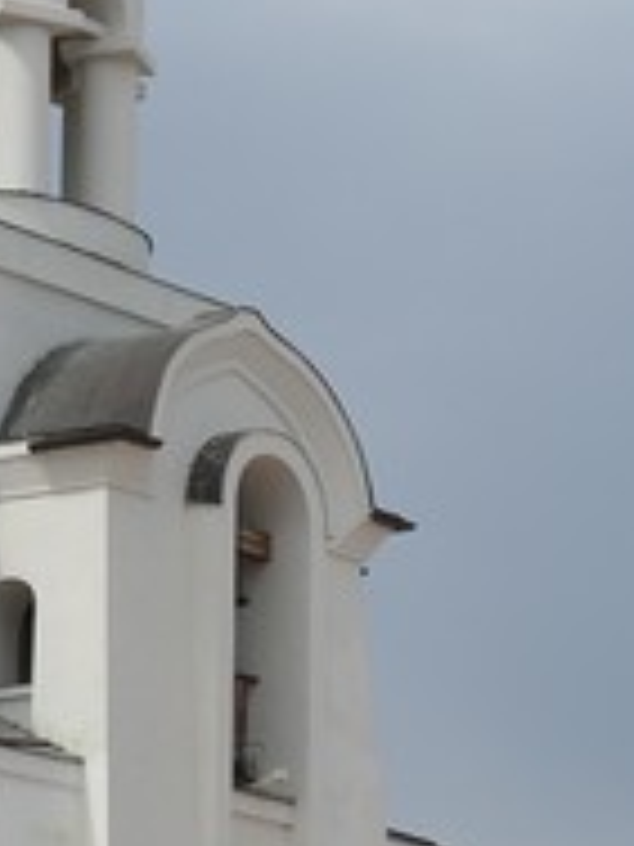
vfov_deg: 8.6
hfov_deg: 6.4
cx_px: 976
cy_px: 839
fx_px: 5617
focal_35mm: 230
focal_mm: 30
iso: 200
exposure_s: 1/750
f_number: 8
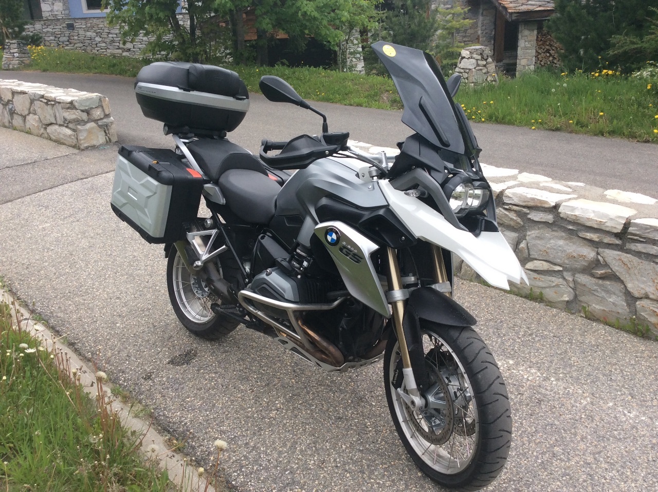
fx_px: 607
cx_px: 329
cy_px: 246
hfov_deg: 56.9
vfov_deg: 44.1
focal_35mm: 32
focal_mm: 3.3
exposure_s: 1/534
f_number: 2.4
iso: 32
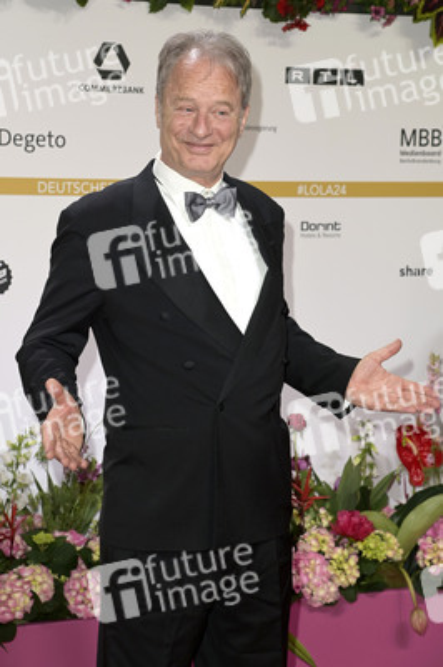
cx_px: 222
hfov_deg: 15.9
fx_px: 1590
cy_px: 334
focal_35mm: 86
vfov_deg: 23.7
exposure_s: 1/250
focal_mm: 86
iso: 640
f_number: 6.3
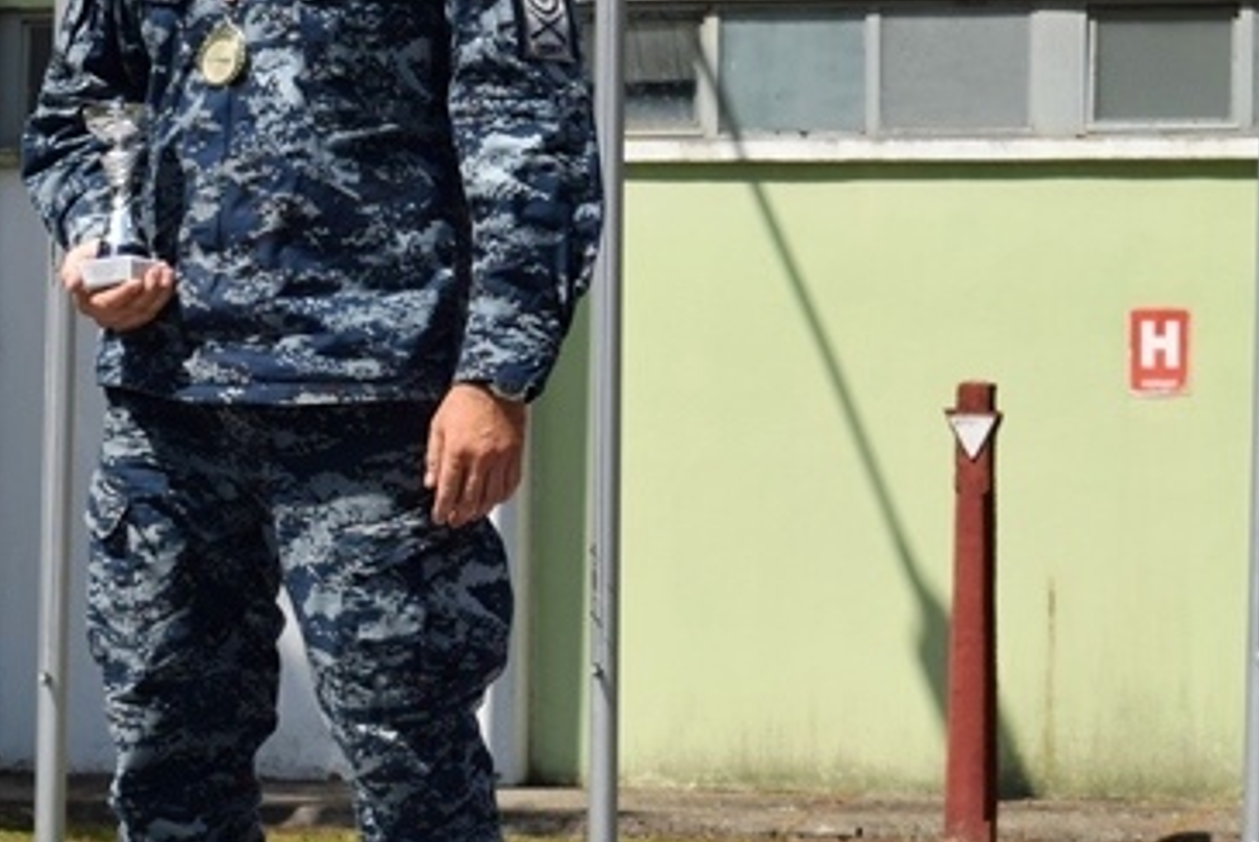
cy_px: 326
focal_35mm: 231
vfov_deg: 5.9
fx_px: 8099
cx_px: 317
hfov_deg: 8.9
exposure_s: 1/400
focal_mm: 55
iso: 200
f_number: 10
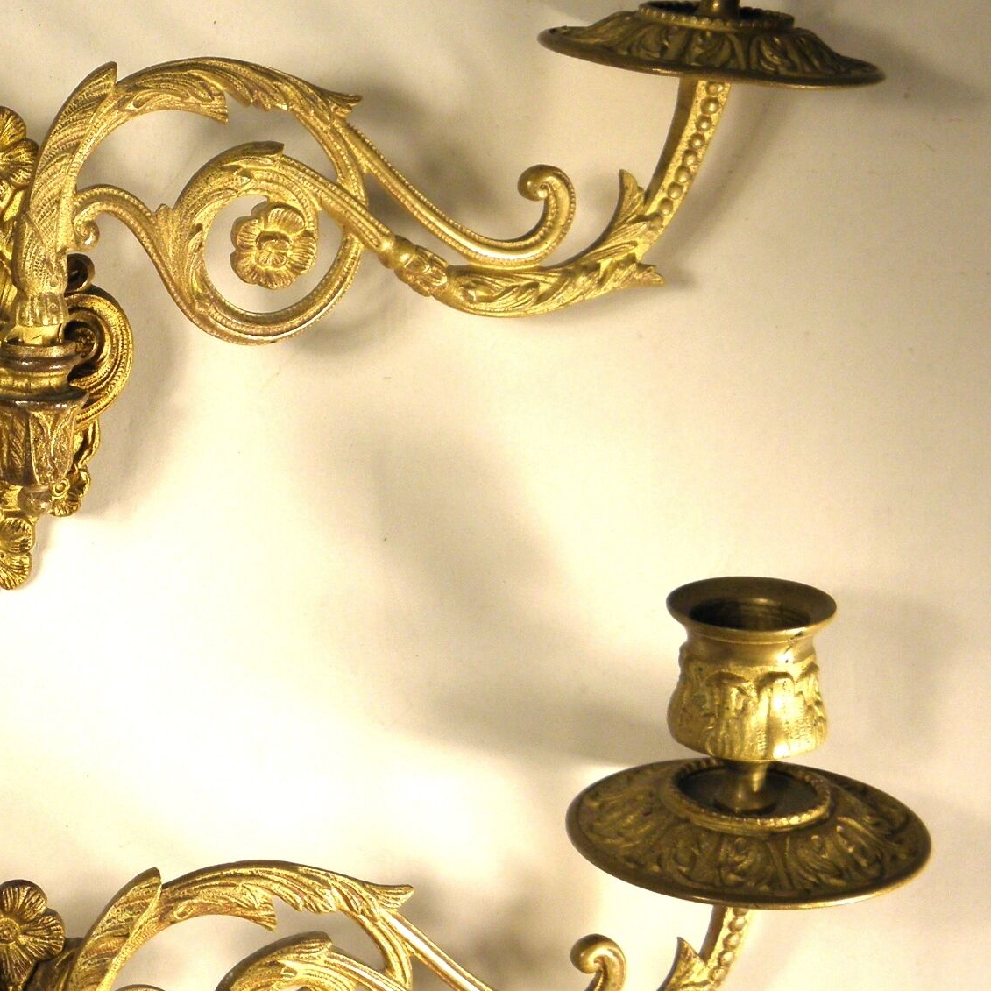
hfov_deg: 21.4
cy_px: 548
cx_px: -8
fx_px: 2526
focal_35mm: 78
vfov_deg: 22.2
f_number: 3.8
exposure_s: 1/125
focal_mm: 7.1
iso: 100
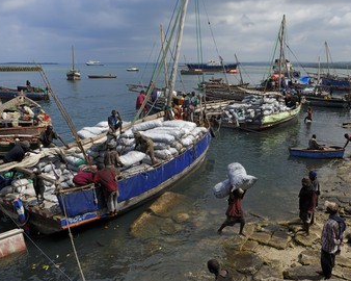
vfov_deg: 51.5
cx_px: 186
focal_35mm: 28
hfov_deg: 62.2
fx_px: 291
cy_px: 143
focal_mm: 24
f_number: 13
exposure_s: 1/160
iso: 200
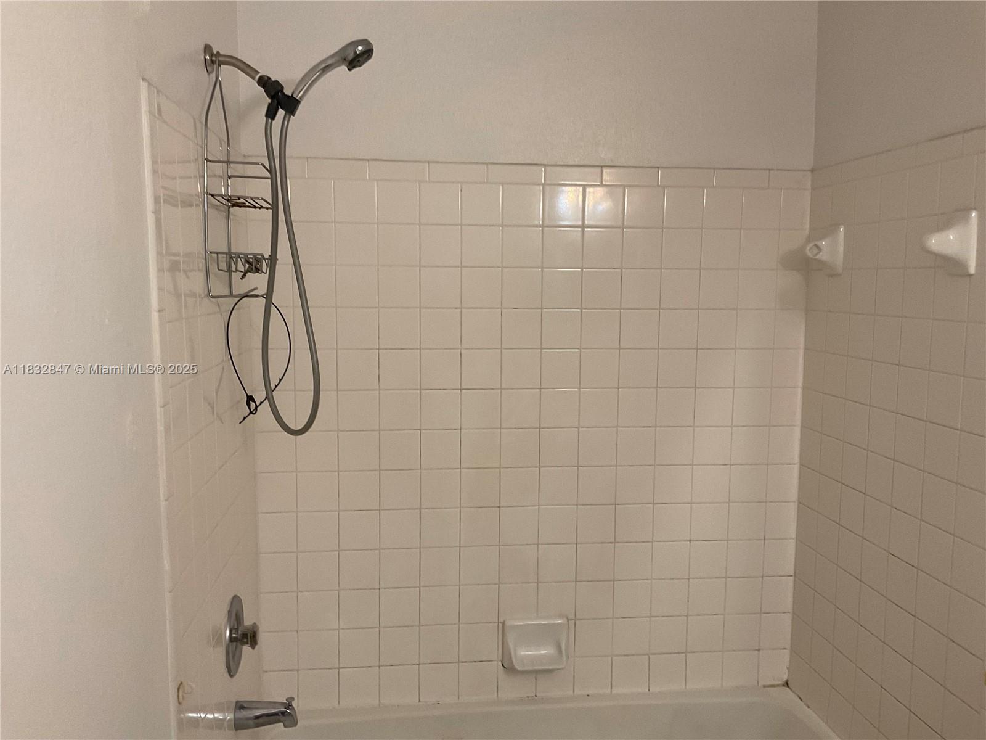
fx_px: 826
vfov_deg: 48.2
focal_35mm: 29
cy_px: 370
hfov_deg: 61.7
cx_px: 493
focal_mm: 3
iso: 80
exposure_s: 1/60
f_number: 1.8
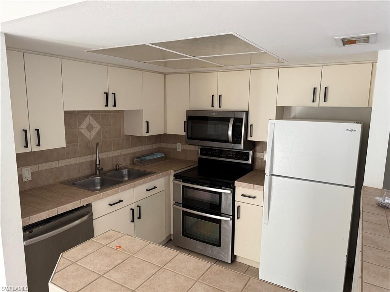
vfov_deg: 56.8
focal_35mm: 24
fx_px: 270
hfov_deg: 71.6
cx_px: 195
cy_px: 146
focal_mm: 6.76
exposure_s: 1/111
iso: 200
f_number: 1.78
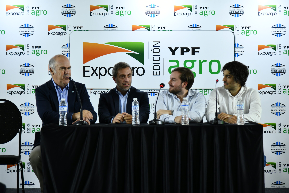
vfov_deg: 12.2
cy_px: 100
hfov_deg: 18.3
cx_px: 146
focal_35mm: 112
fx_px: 899
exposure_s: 1/80
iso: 1600
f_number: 4
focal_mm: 105
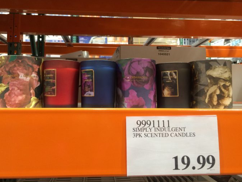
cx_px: 115
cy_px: 79
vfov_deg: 42.8
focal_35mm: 33
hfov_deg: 55.3
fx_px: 231
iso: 160
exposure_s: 1/33
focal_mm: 4.15
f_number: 2.2
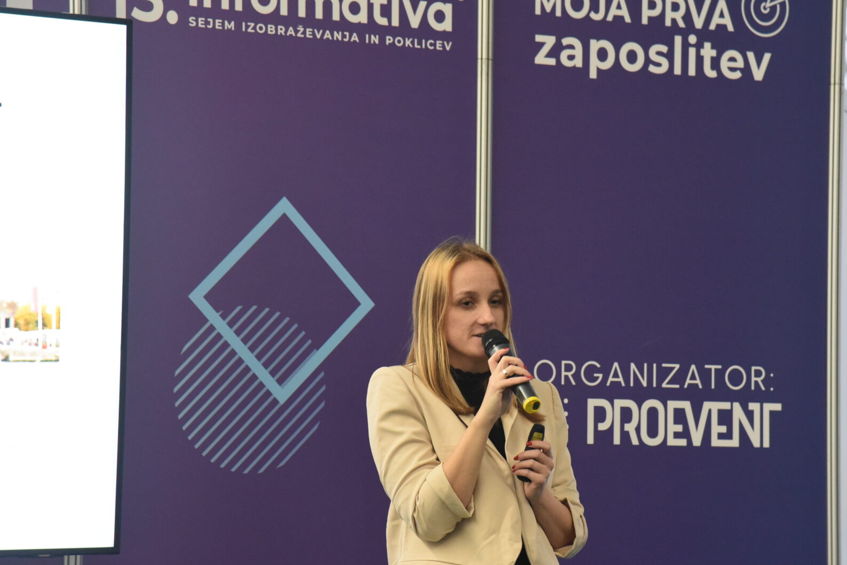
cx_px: 495
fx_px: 3529
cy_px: 323
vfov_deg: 9.1
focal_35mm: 150
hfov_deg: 13.7
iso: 5000
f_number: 5.6
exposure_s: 1/125
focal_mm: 120
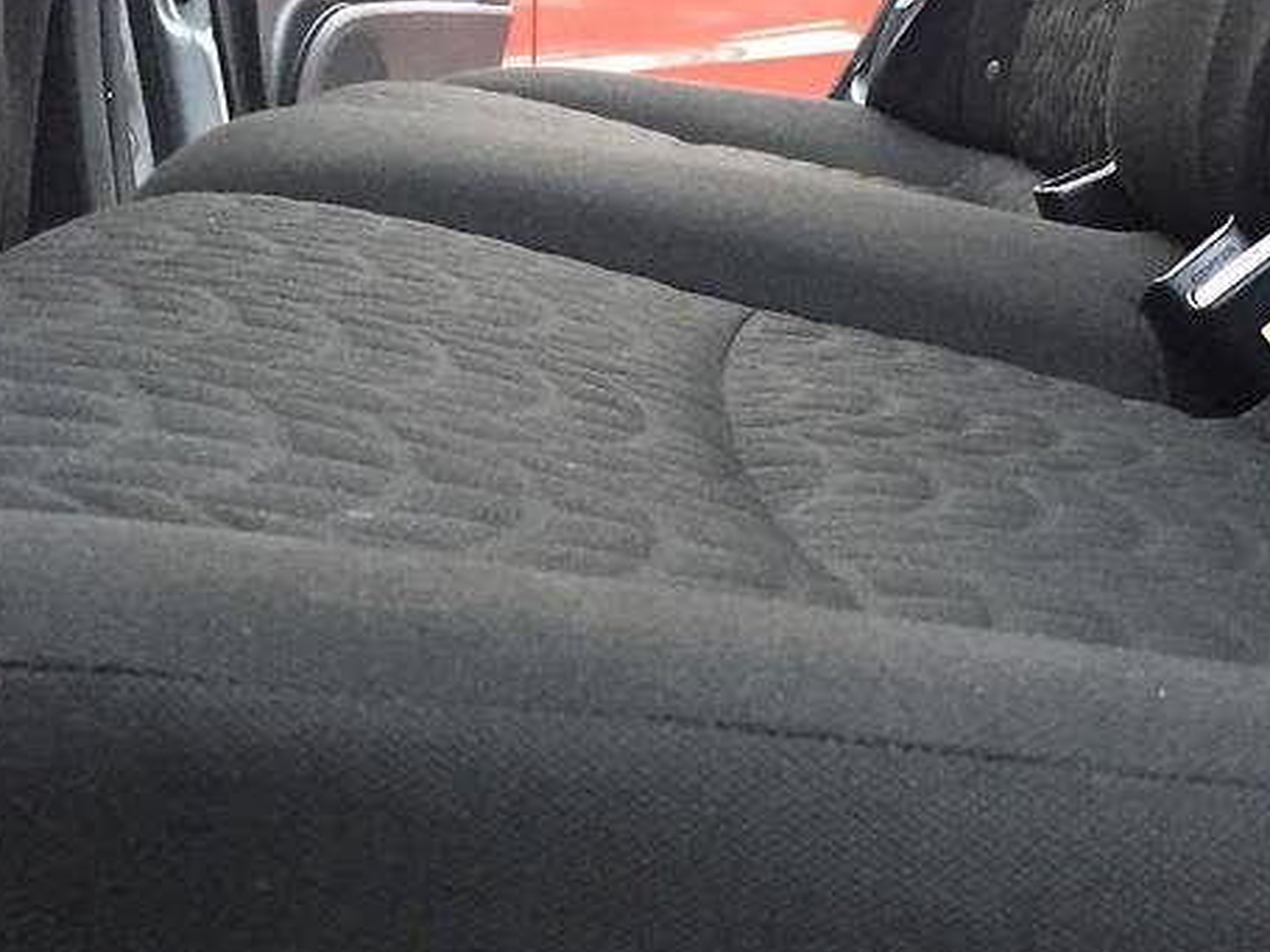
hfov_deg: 37.5
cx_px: 675
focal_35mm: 51
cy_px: 581
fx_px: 1871
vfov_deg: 28.5
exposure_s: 1/17
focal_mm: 4.2
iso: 400
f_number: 2.2
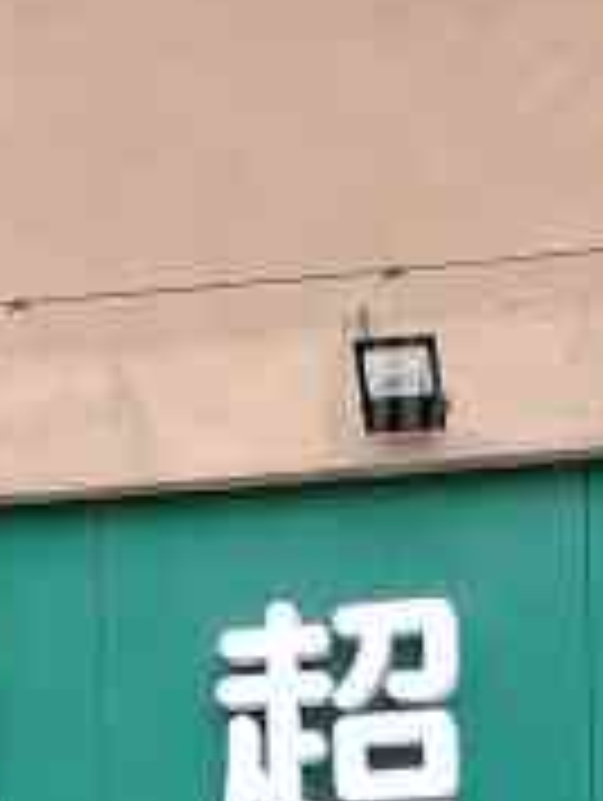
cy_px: 1420
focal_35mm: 136
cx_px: 364
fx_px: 3151
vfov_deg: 13.1
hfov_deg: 10.9
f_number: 1.8
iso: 50
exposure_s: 1/476
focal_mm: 5.3
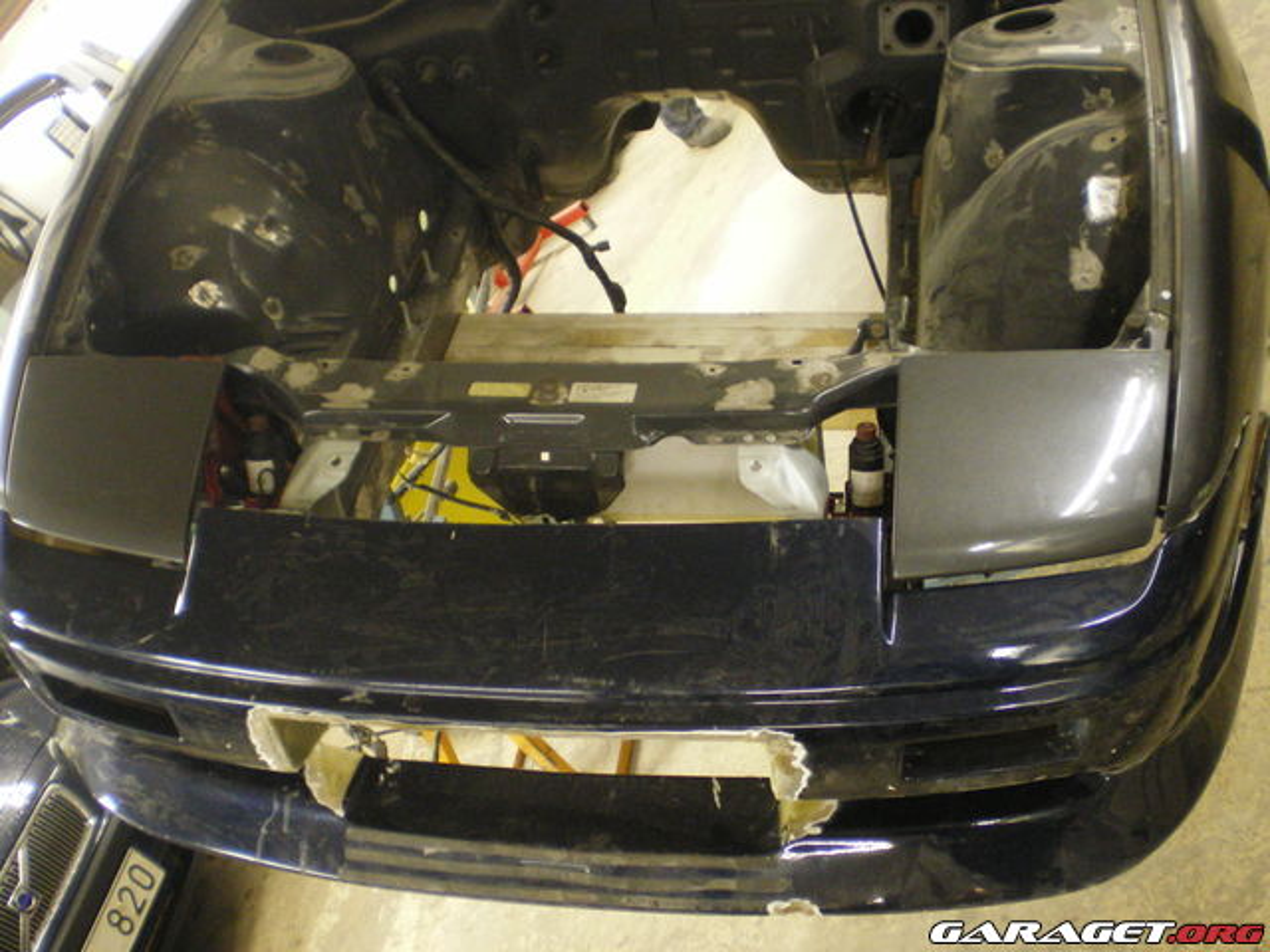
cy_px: 476
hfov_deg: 49.0
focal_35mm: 38
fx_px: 1394
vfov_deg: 37.7
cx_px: 635
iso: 400
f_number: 3.1
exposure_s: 1/15
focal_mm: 6.3
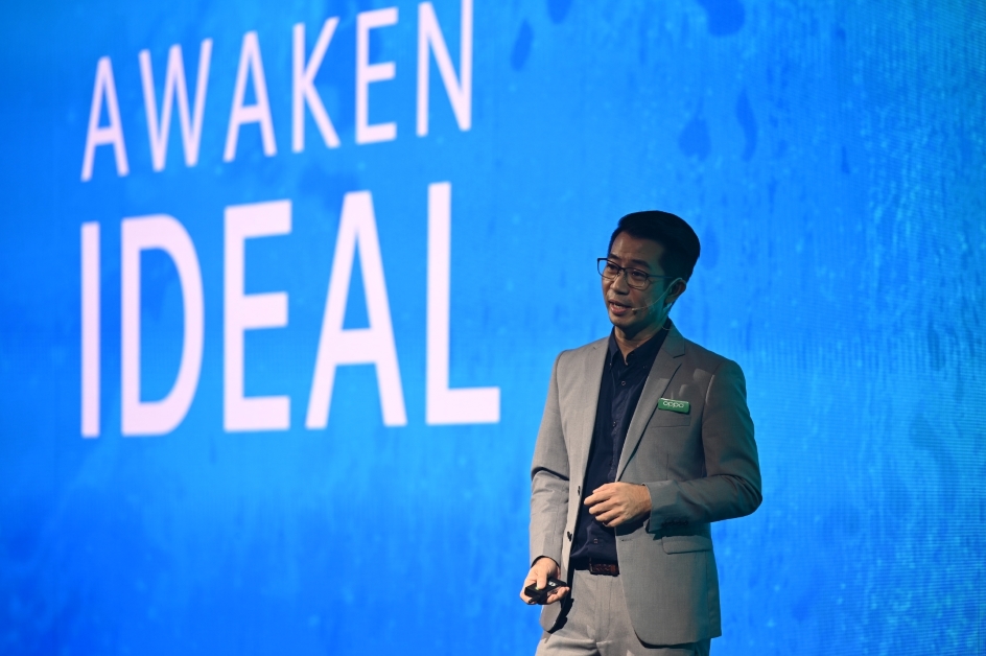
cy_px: 328
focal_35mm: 190
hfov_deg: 10.8
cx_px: 493
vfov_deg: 7.2
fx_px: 5200
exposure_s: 1/200
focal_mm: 190
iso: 500
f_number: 3.5
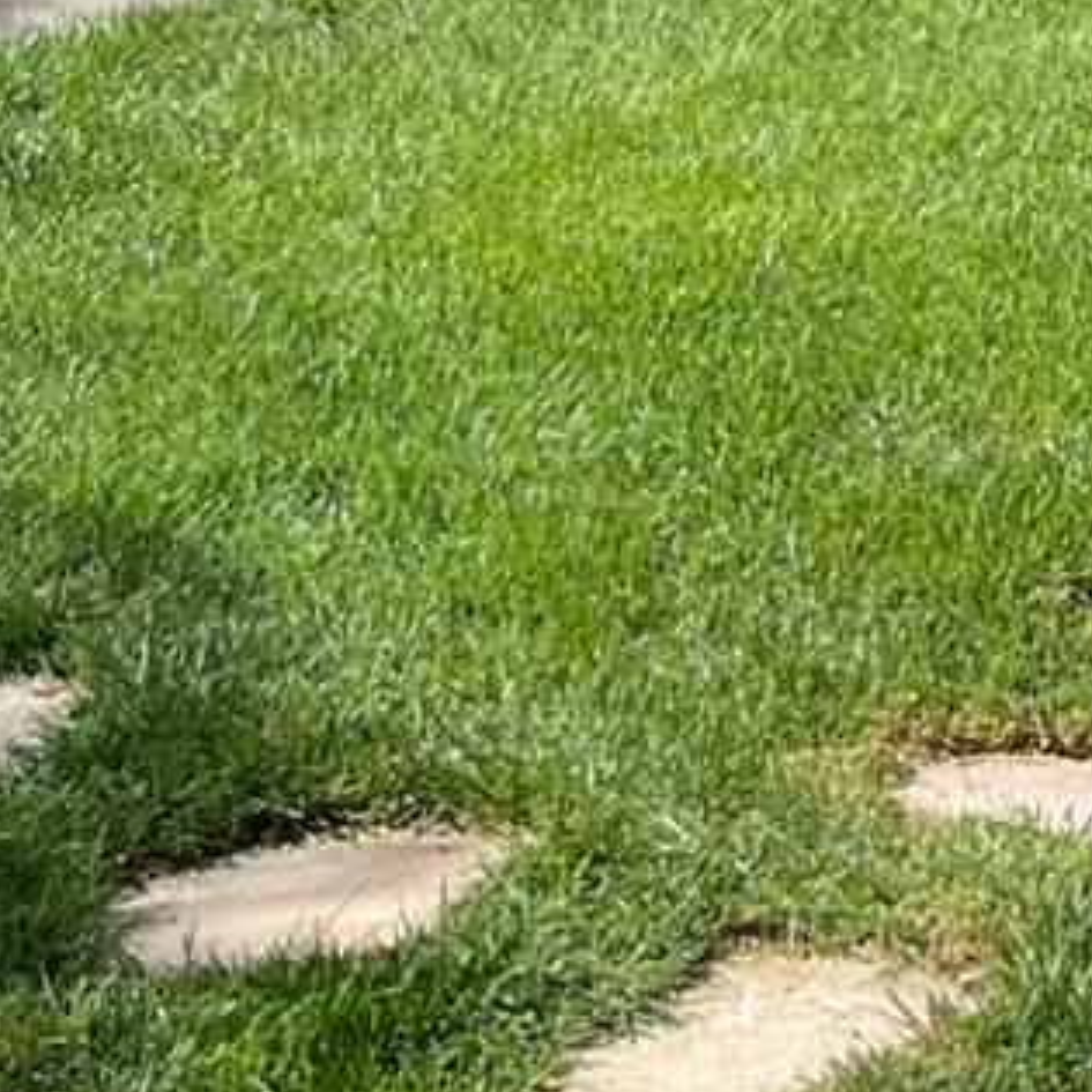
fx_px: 4354
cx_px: 1045
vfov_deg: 13.0
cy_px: -822
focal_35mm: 122
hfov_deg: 14.1
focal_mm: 3
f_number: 1.8
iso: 16
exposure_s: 1/855
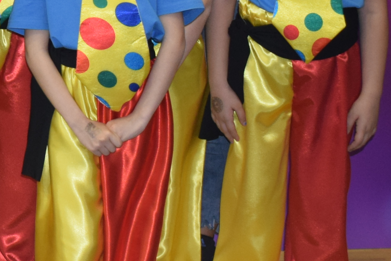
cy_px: -107
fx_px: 1955
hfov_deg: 10.6
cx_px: -337
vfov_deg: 7.5
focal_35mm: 180
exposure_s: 1/80
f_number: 4.5
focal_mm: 28
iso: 800
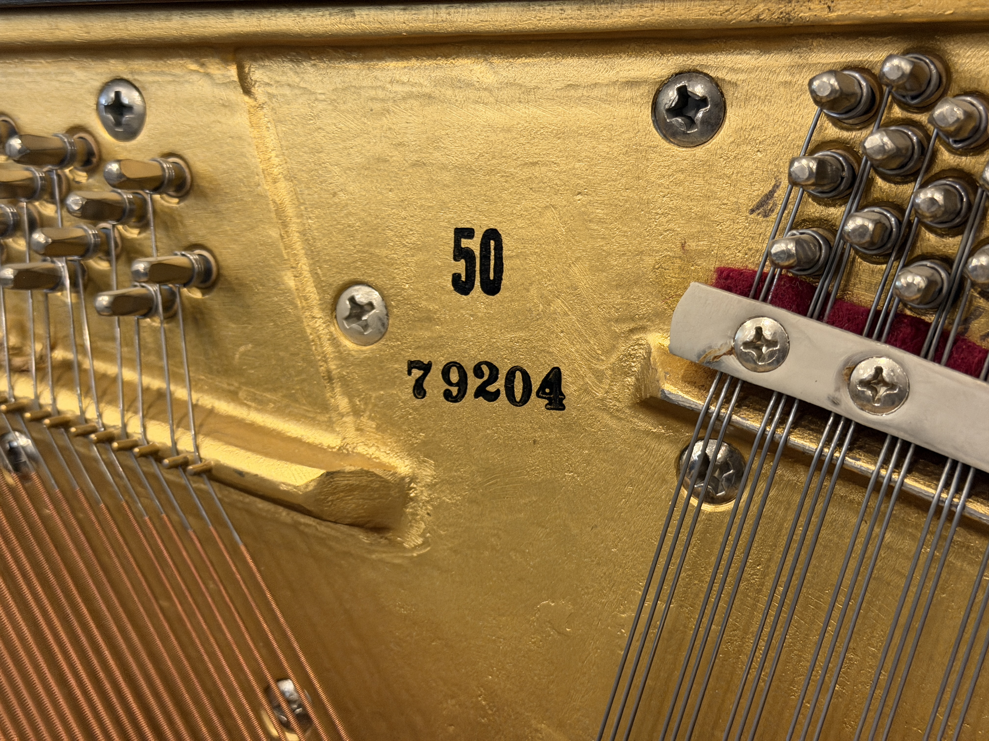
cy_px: 370
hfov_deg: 39.7
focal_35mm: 48
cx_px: 494
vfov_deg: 30.3
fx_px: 1371
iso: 250
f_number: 1.78
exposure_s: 1/40
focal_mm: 6.76
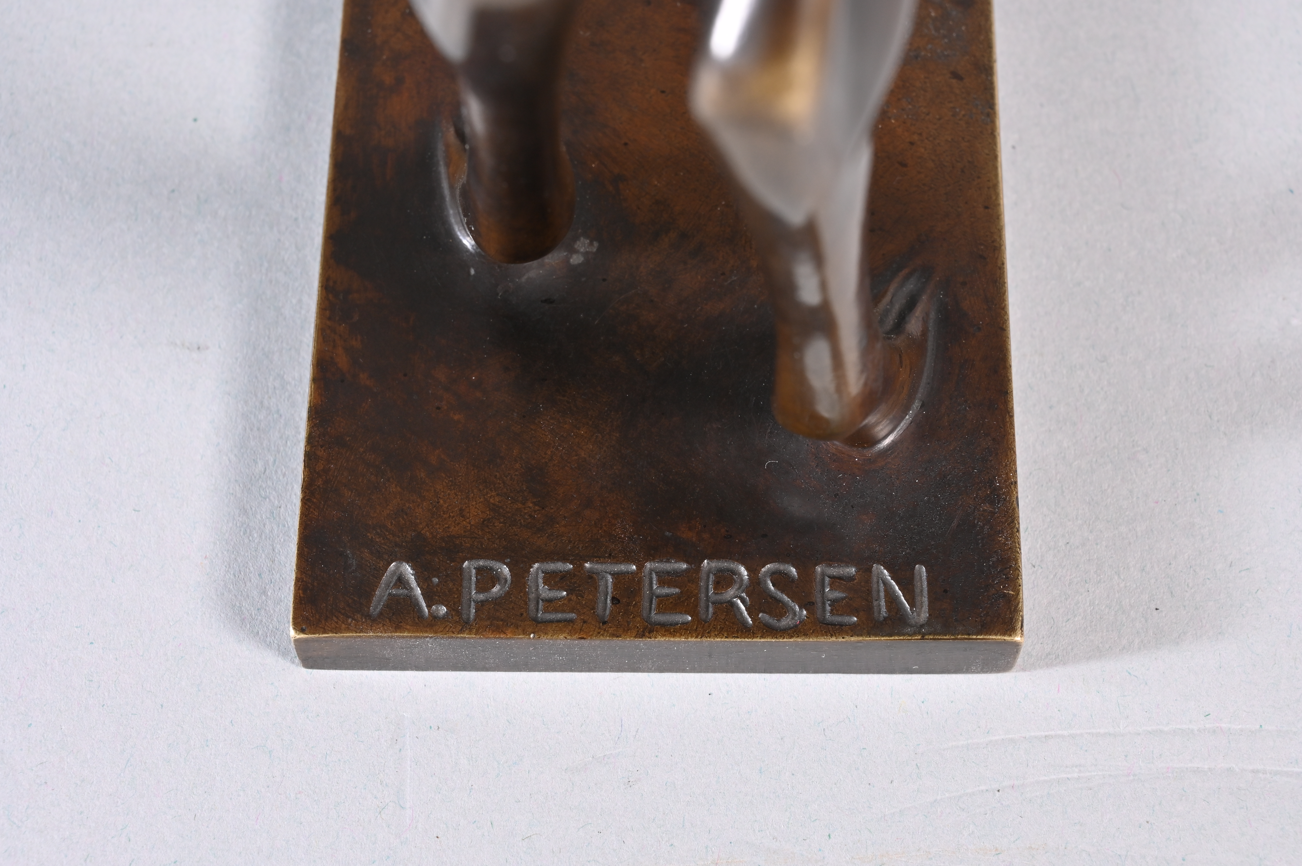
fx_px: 2313
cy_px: 433
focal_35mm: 64
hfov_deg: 31.4
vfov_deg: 21.2
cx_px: 651
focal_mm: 64
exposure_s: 1/125
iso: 400
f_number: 16
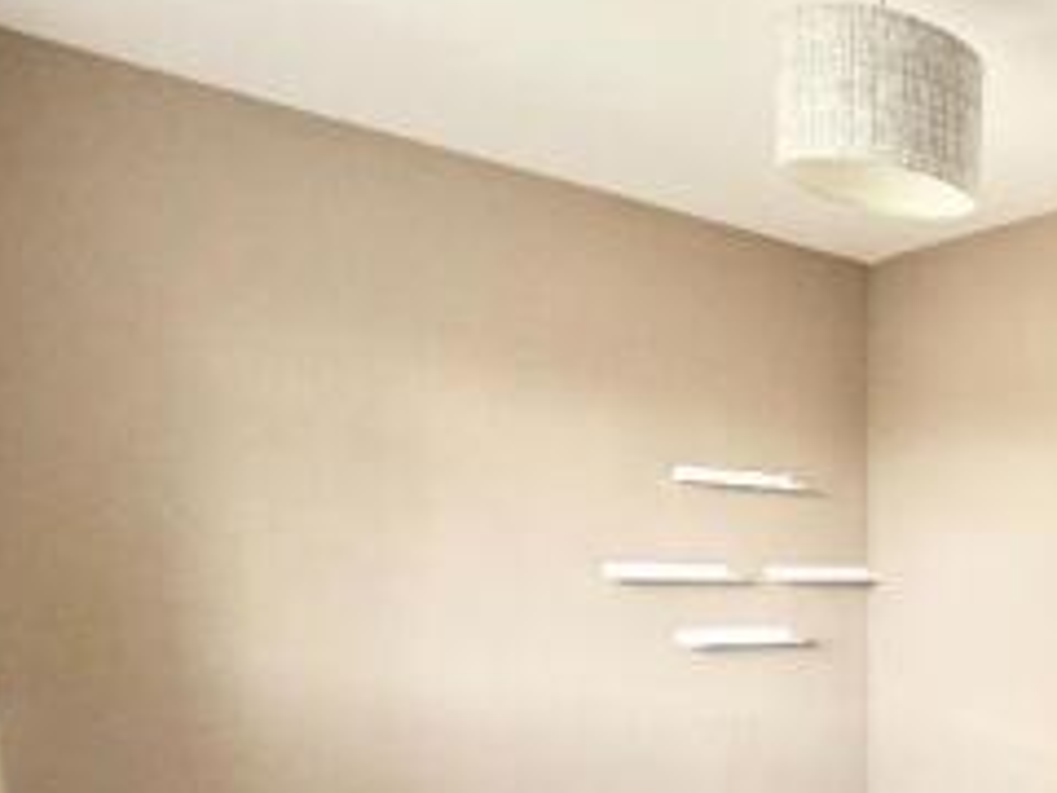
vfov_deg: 38.7
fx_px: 1038
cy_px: 720
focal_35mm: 34
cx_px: 1235
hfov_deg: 40.2
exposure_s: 1/99
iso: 80
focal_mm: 2.22
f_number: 2.2
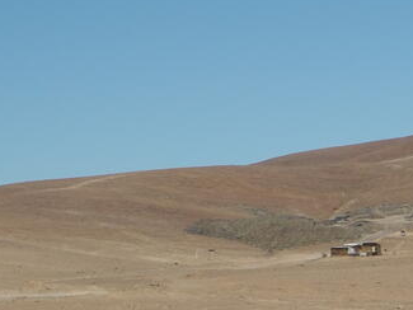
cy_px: 432
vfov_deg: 7.6
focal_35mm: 192
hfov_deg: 10.1
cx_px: 563
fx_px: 2292
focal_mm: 13
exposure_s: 1/1000
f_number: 5
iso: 100
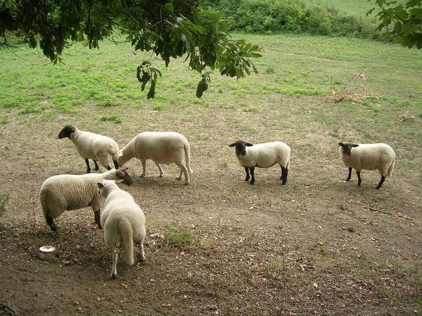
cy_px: 158
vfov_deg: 40.7
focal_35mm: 35
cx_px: 211
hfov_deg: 52.6
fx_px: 427
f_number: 2.8
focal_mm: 5.4
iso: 50
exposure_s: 1/210
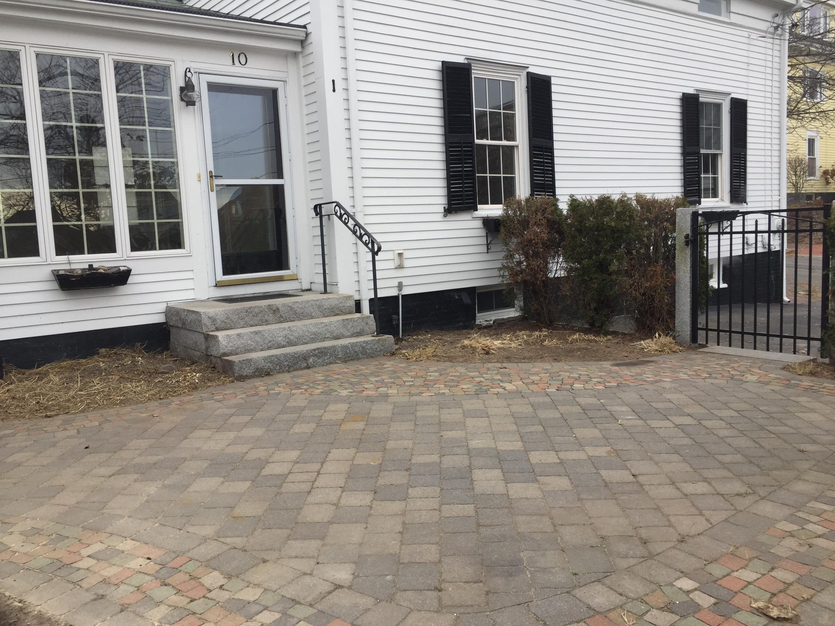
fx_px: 700
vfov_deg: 48.2
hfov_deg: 61.7
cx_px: 418
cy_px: 313
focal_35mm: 29
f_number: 2.2
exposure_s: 1/412
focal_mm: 4.15
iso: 32
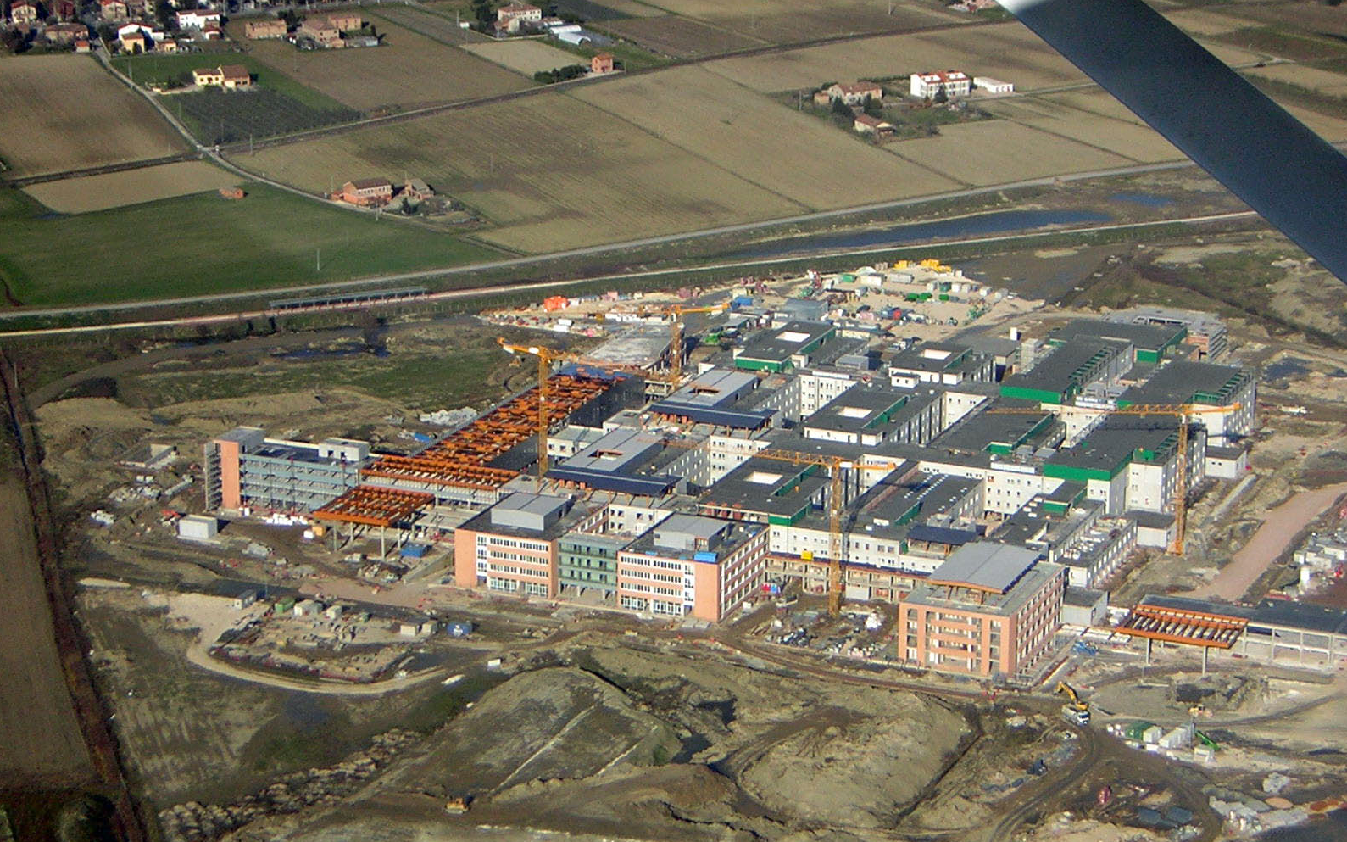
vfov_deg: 13.8
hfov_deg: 21.9
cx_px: 673
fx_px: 3487
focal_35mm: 95
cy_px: 472
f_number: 4.2
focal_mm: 11.6
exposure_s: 1/606
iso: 50
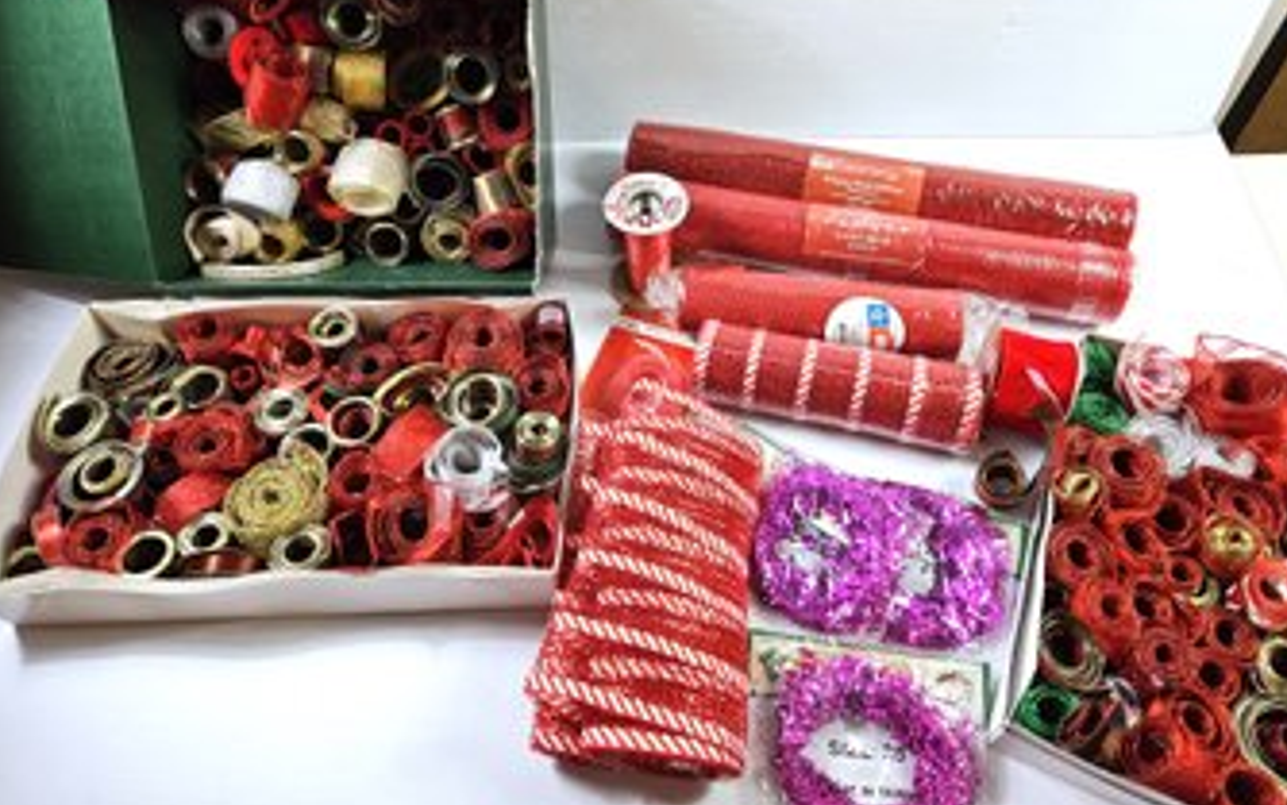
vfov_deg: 49.0
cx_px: 645
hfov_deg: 72.5
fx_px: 877
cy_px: 314
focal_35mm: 25
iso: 200
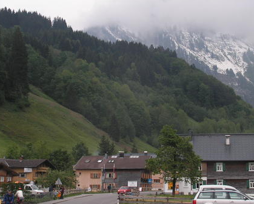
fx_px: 557
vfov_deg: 20.7
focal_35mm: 74
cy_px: 90
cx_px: 167
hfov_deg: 25.6
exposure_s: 1/400
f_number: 3.2
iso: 50
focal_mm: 8.9
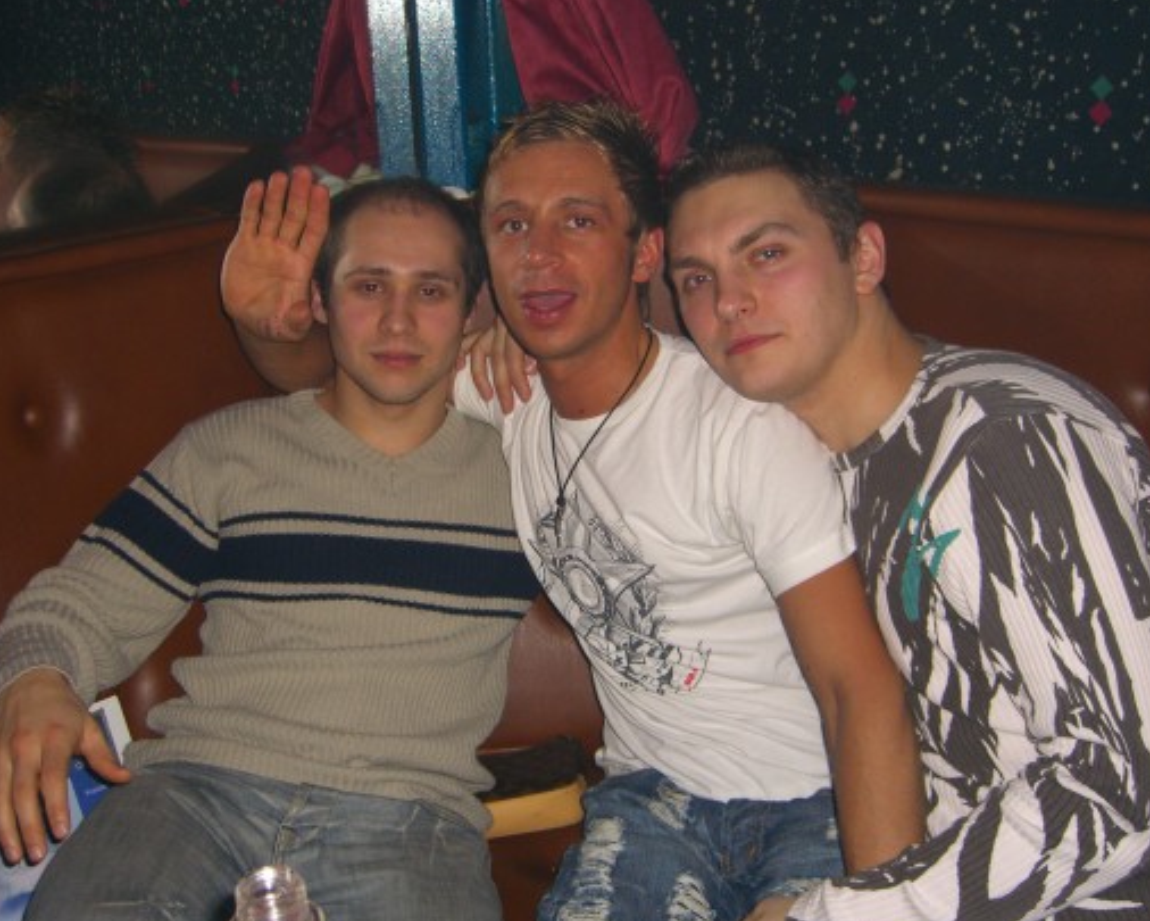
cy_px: 466
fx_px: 1498
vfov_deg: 34.2
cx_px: 557
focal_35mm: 44
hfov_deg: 42.0
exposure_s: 1/60
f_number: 2.8
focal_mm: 7.9
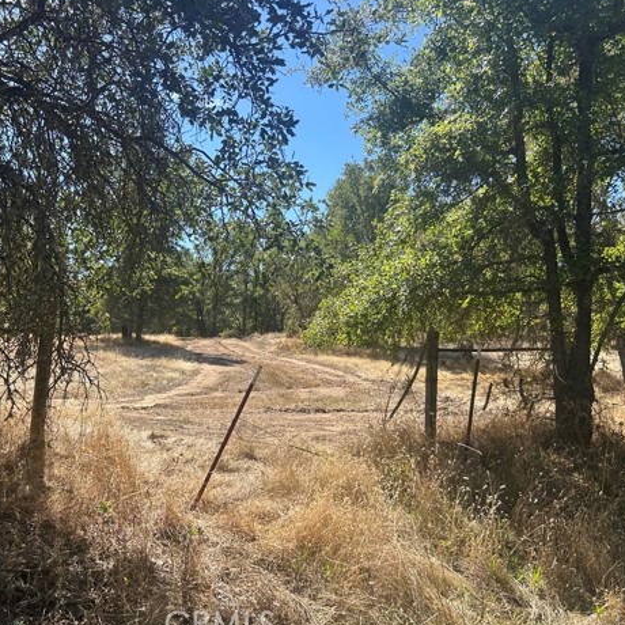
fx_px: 654
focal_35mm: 32
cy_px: 317
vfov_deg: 51.1
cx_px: 230
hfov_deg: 50.5
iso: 50
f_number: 1.5
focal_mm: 5.7
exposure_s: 1/1531
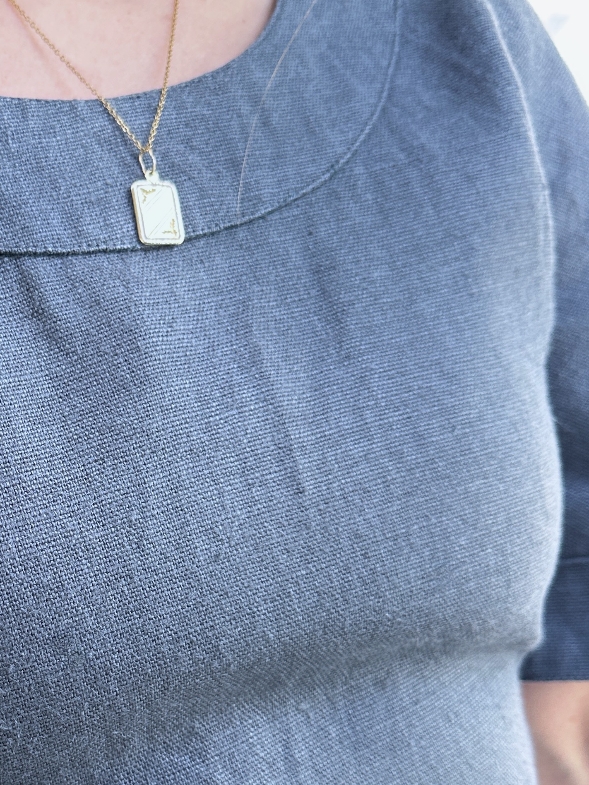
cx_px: -19
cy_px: 521
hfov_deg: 26.8
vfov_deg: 37.1
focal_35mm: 51
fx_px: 1157
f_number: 1.78
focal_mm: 6.86
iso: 80
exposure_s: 1/191
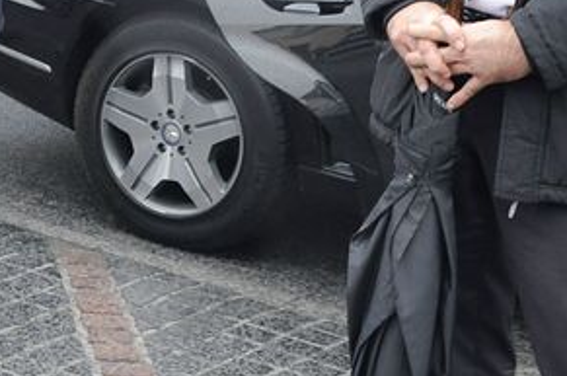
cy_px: -100
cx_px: -191
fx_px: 1793
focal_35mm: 114
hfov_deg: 16.8
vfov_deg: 11.7
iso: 800
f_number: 5.6
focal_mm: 26
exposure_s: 1/125
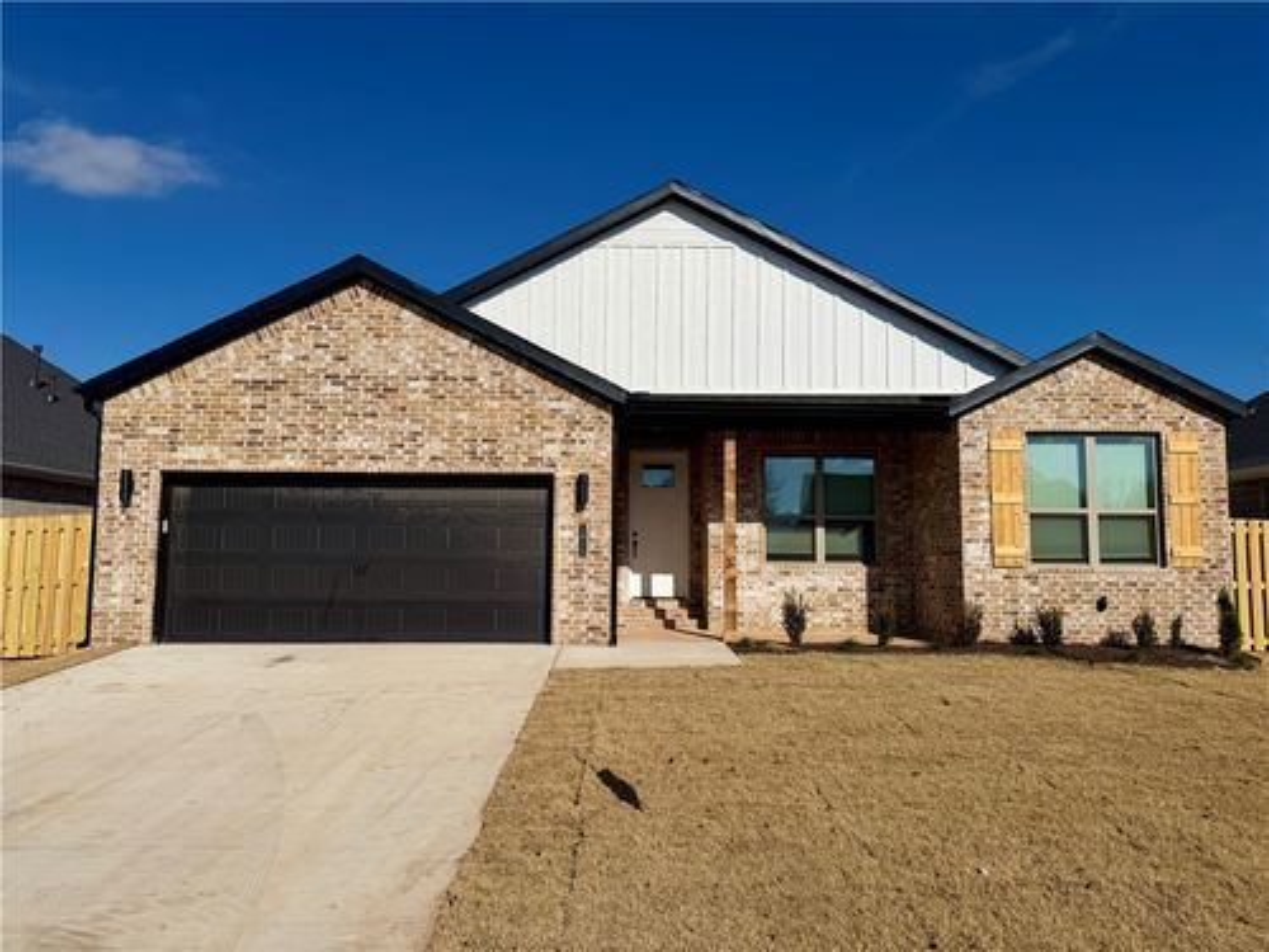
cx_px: 634
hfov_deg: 71.6
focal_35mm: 24
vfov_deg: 56.8
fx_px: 880
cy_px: 476
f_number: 1.78
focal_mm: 6.76
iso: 80
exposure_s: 1/11905
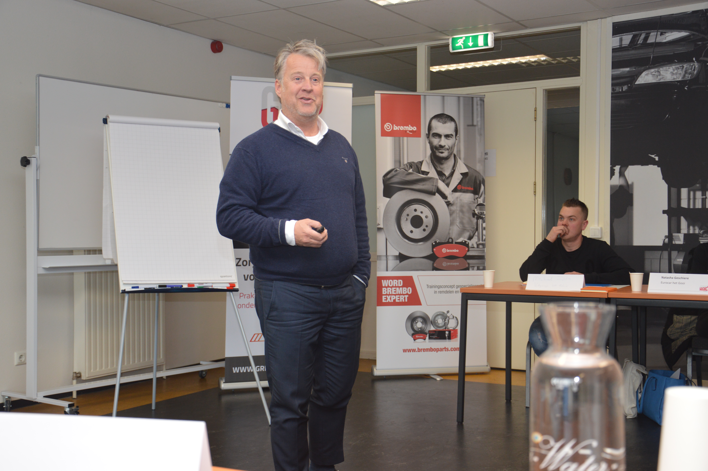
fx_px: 943
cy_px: 236
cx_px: 354
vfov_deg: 28.0
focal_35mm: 48
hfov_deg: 41.1
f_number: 4.2
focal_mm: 32
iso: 400
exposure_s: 1/80
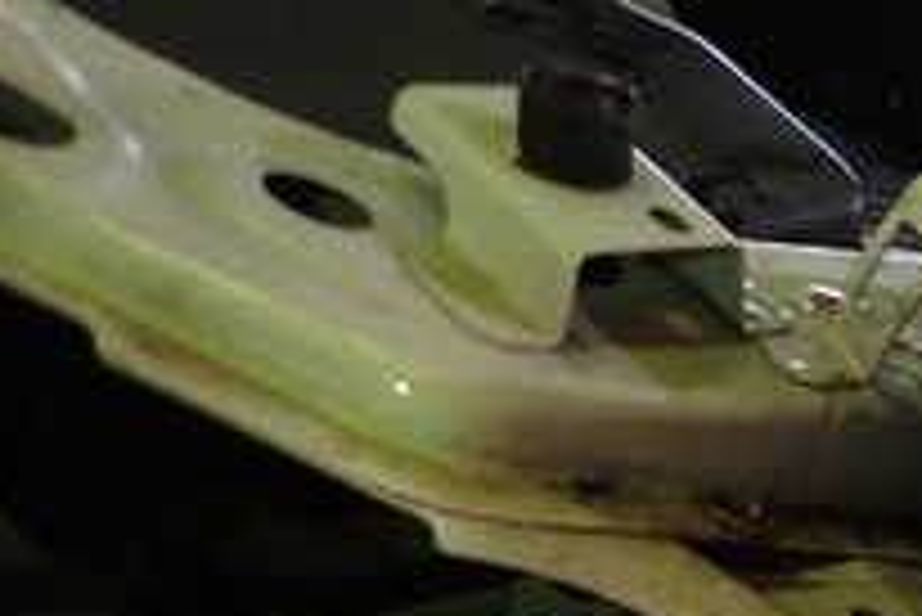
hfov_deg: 22.5
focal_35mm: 76
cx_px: 1331
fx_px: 1948
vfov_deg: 17.0
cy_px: 796
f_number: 2
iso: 200
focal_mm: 4.5
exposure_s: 1/50
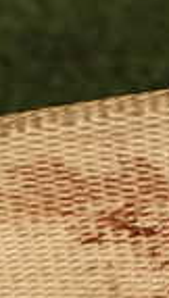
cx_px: 123
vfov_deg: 14.3
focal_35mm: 146
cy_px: 352
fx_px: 1157
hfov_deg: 8.3
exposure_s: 1/100
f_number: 2.4
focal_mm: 5.79
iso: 100
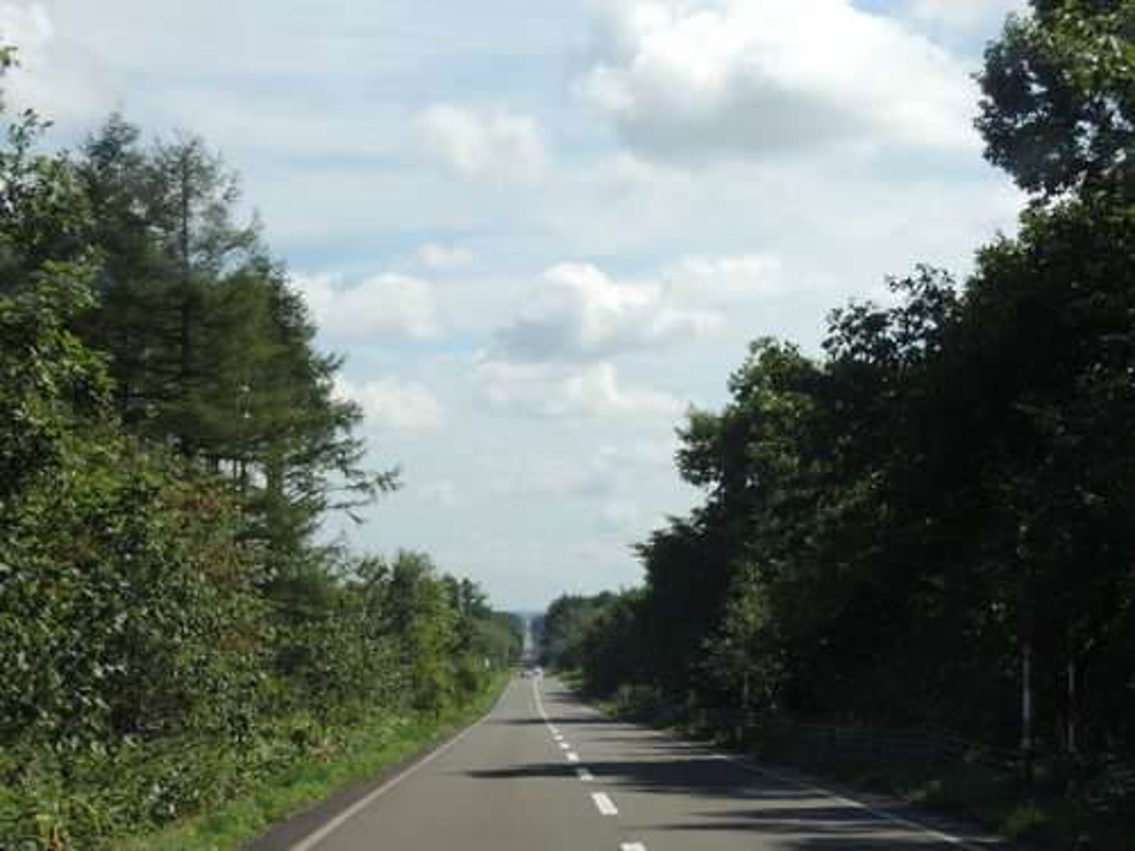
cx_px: 568
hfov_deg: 31.2
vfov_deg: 23.7
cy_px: 426
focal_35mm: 62
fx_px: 2033
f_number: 3.7
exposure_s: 1/800
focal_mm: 11.1
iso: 100
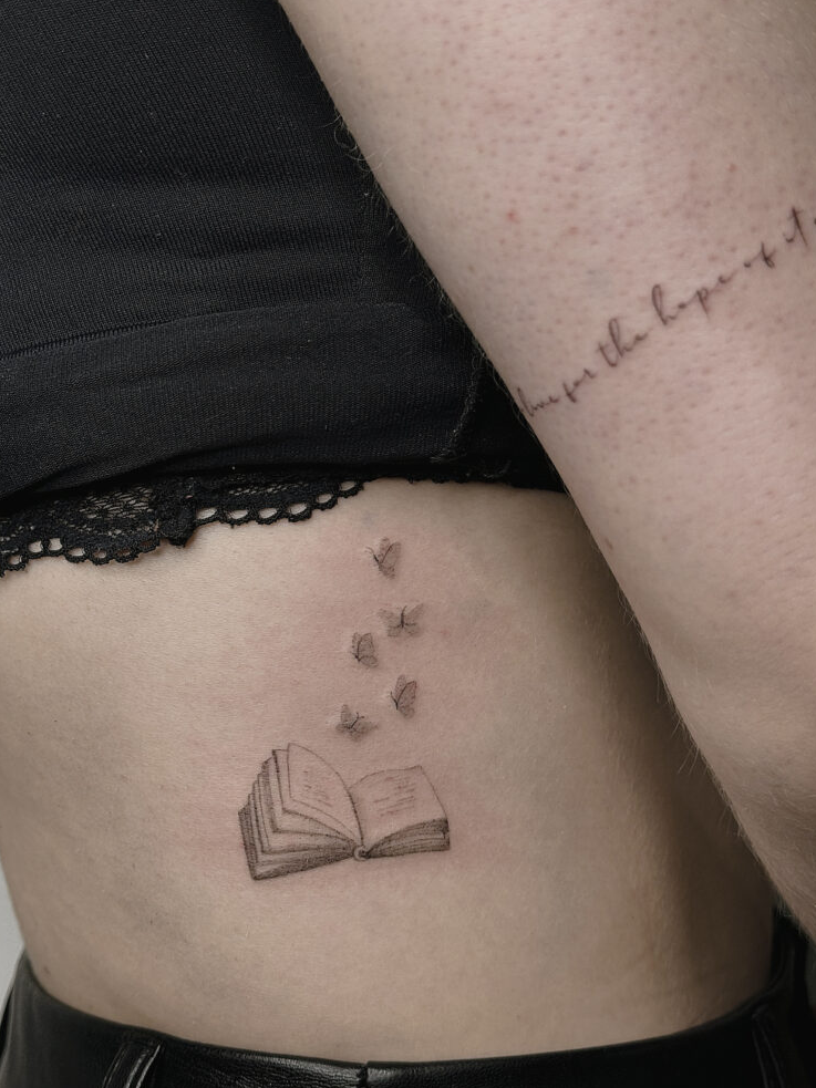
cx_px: 405
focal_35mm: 50
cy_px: 527
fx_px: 1572
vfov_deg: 38.2
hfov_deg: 29.1
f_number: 1.78
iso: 64
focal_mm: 6.86
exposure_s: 1/269
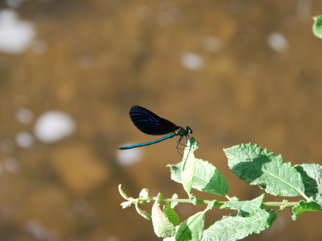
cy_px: 120
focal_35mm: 338
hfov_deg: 5.9
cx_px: 167
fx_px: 3144
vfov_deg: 4.4
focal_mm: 200
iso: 200
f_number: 7.1
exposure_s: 1/125
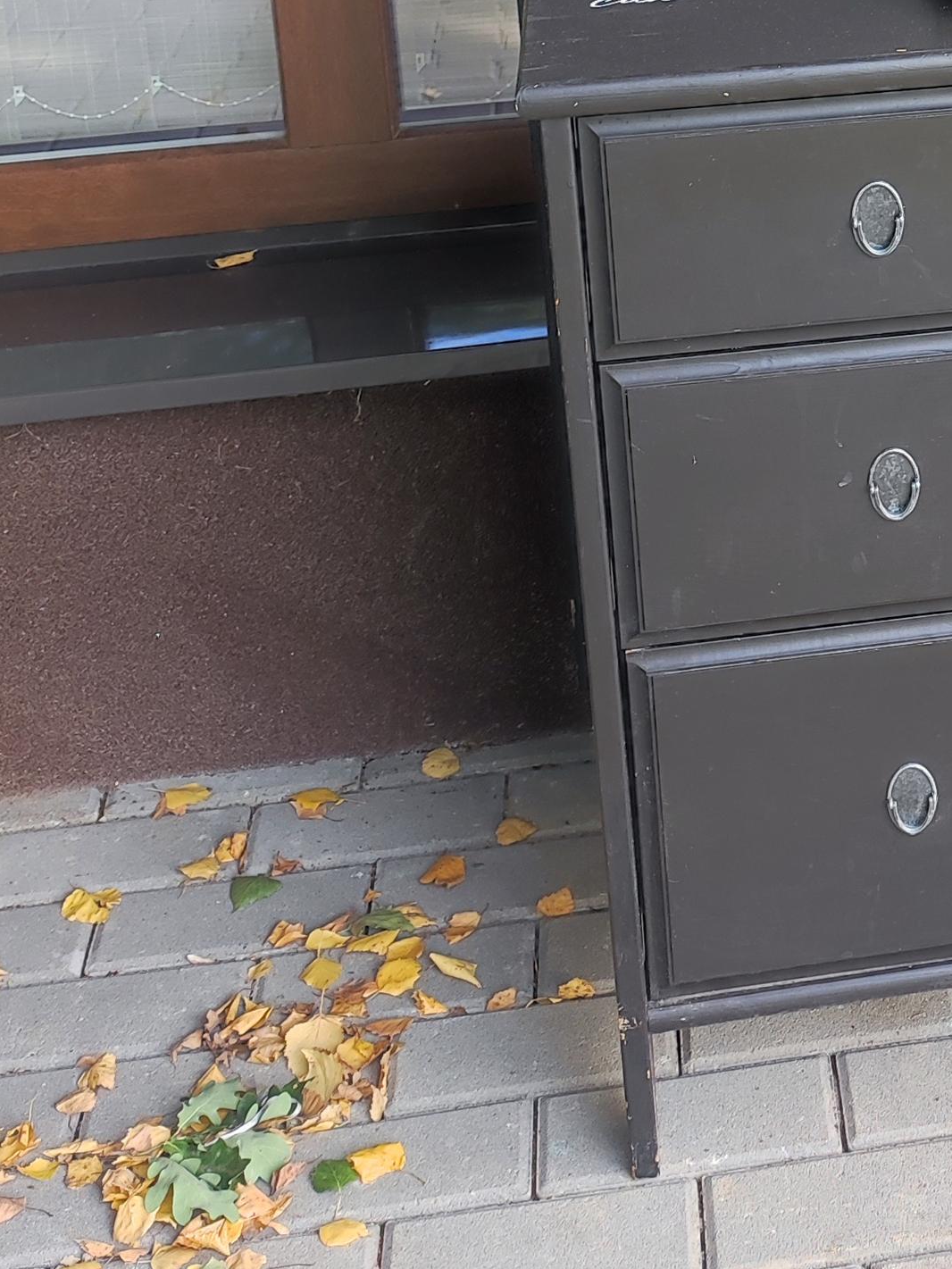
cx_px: 1081
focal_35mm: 72
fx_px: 2640
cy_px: -102
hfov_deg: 19.5
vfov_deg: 25.2
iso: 224
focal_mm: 4.7
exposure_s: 1/100
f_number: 1.79
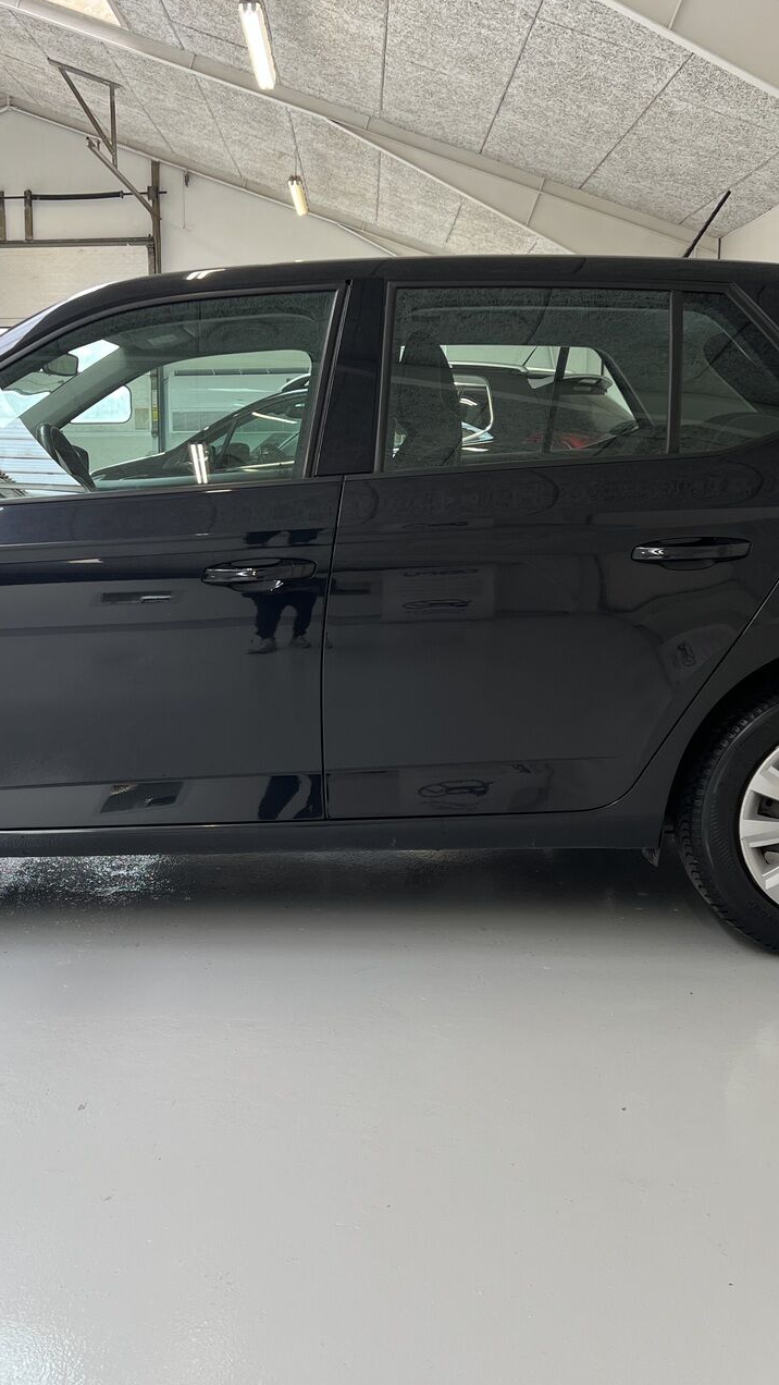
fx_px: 1395
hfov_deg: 30.8
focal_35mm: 38
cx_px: 229
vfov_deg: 52.8
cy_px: 690
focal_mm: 5.7
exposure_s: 1/100
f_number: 1.5
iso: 50
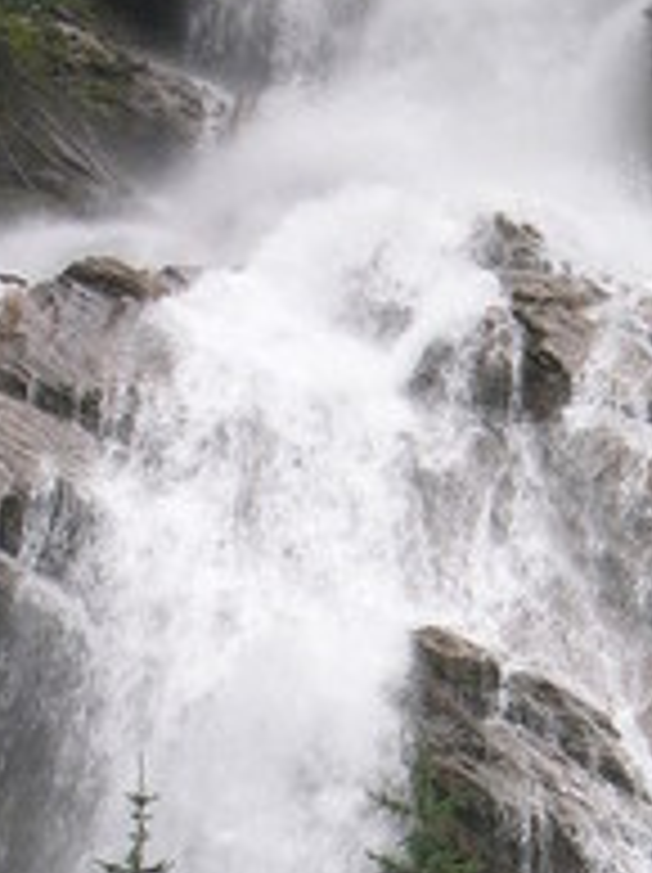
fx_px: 7098
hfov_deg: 5.3
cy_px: 1008
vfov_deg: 7.0
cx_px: 578
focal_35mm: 282
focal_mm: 19.8
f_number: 4.8
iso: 50
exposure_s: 1/84
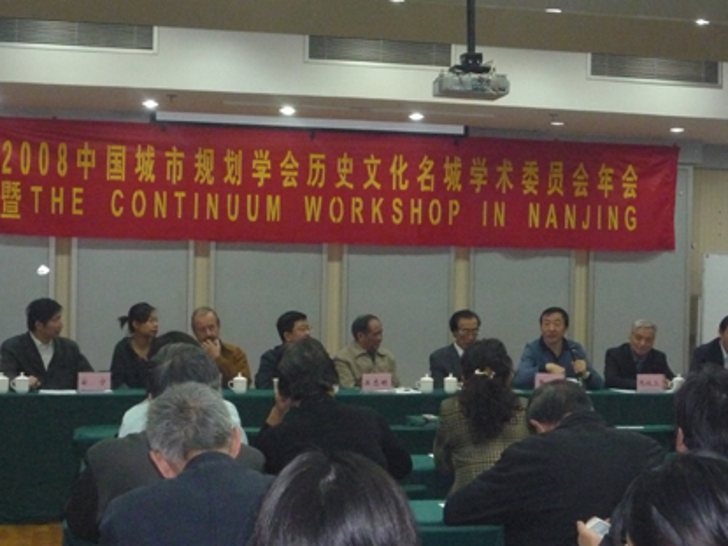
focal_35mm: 68
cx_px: 433
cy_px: 295
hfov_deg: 28.5
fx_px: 1430
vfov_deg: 21.6
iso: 800
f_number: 4.7
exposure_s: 1/40
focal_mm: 8.2
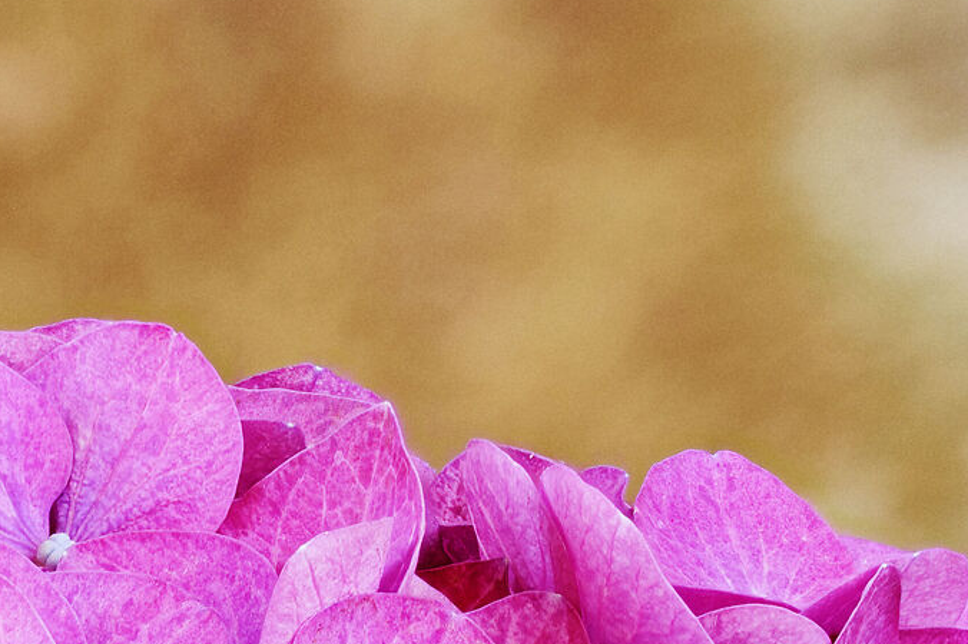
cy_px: 952
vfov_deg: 3.7
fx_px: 10024
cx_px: 53
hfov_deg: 5.5
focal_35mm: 373
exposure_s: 1/125
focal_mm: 105
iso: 200
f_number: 4.5
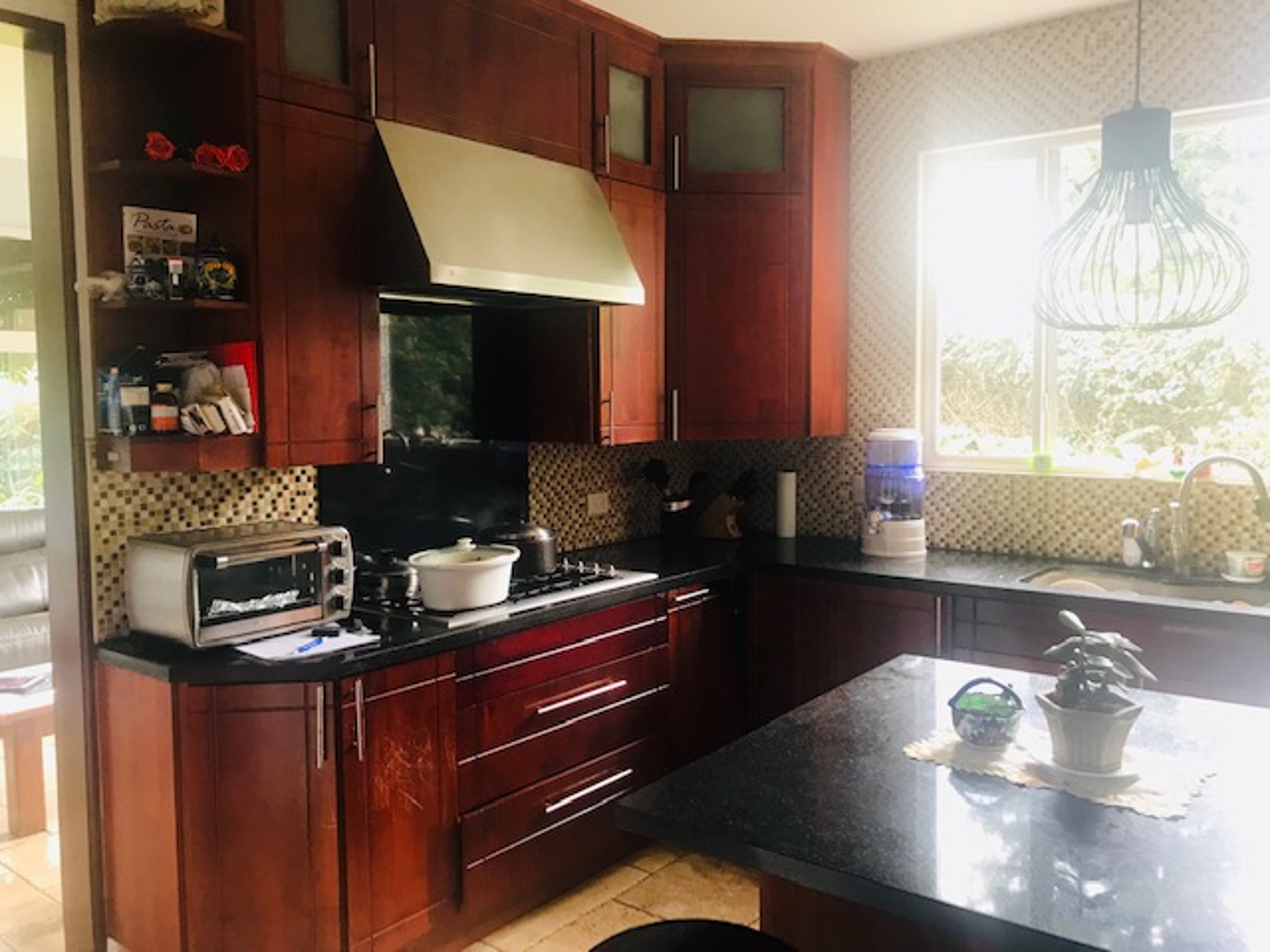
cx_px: 635
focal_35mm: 28
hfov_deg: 63.4
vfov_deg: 49.7
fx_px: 1027
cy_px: 476
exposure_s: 1/20
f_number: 1.8
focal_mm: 3.99
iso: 40
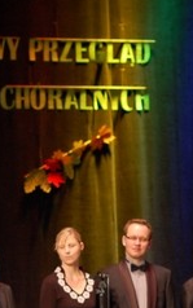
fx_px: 2160
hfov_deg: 5.1
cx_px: 152
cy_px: 314
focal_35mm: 257
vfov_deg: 8.1
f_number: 2.5
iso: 400
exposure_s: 1/80
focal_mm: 50
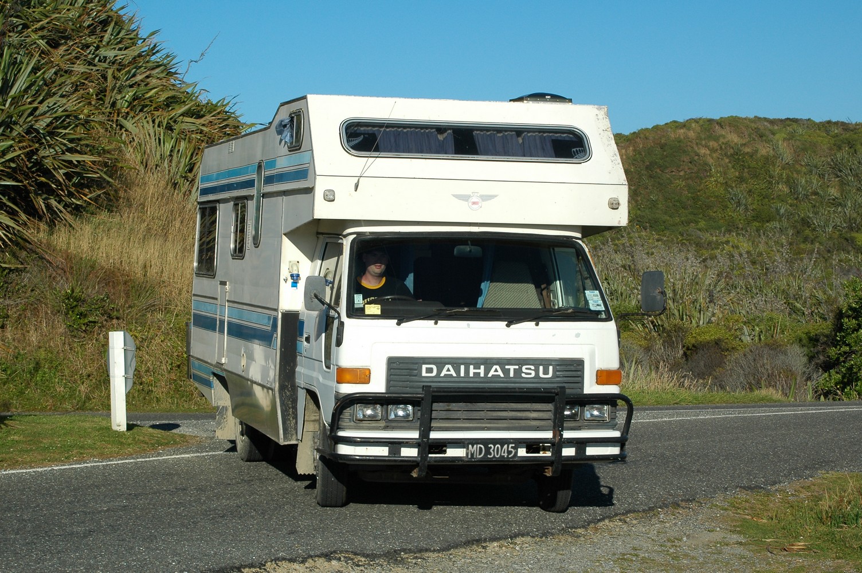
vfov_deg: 16.2
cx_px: 431
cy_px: 286
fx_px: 2010
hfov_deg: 24.2
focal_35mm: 84
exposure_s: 1/400
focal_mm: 56
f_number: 11
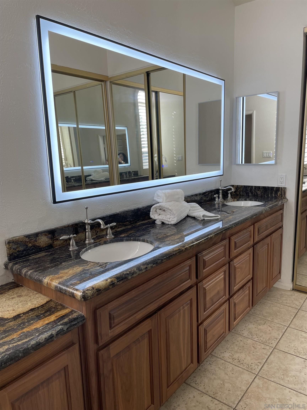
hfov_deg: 53.1
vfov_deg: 67.3
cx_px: 154
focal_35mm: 26
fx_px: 307
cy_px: 205
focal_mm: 4.2
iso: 50
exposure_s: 1/121
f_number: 1.6
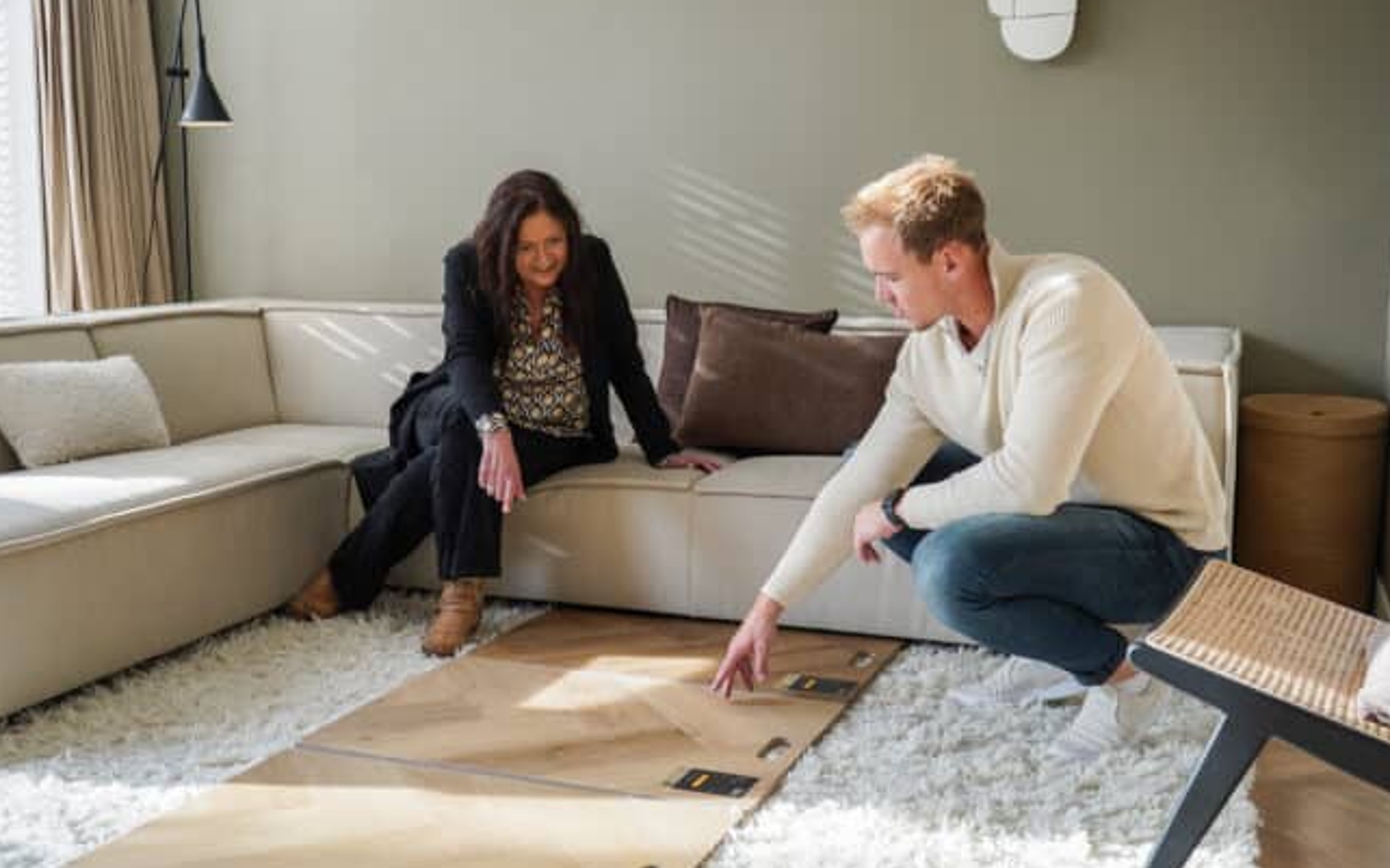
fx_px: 1477
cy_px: 394
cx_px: 719
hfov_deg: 50.4
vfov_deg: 32.7
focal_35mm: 39
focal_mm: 32
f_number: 4
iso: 400
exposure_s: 1/320
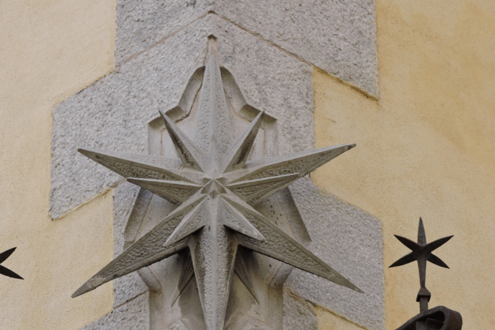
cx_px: 210
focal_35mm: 303
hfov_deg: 6.8
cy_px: 215
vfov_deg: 4.5
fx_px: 4166
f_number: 5.5
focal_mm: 44.8
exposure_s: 1/125
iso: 110
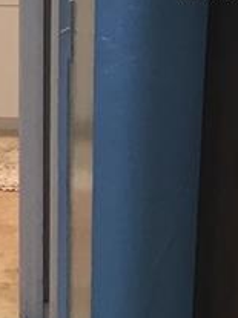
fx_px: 1055
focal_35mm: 115
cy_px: -8
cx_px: -192
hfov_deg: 11.9
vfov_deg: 16.7
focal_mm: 3.3
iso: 80
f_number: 2.4
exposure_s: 1/30
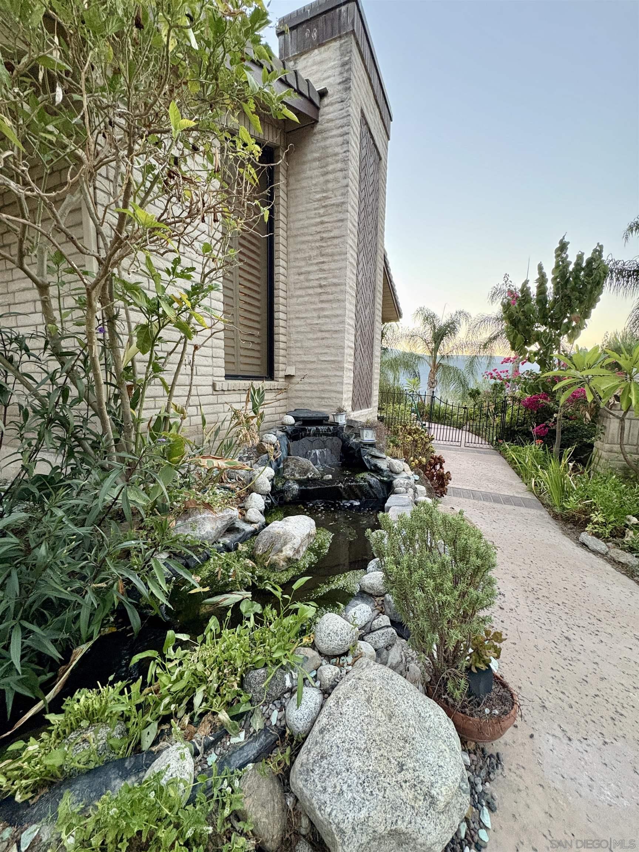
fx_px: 345
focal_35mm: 14
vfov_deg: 102.1
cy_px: 426
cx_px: 320
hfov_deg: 85.7
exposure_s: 1/60
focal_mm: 2.22
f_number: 2.2
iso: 400
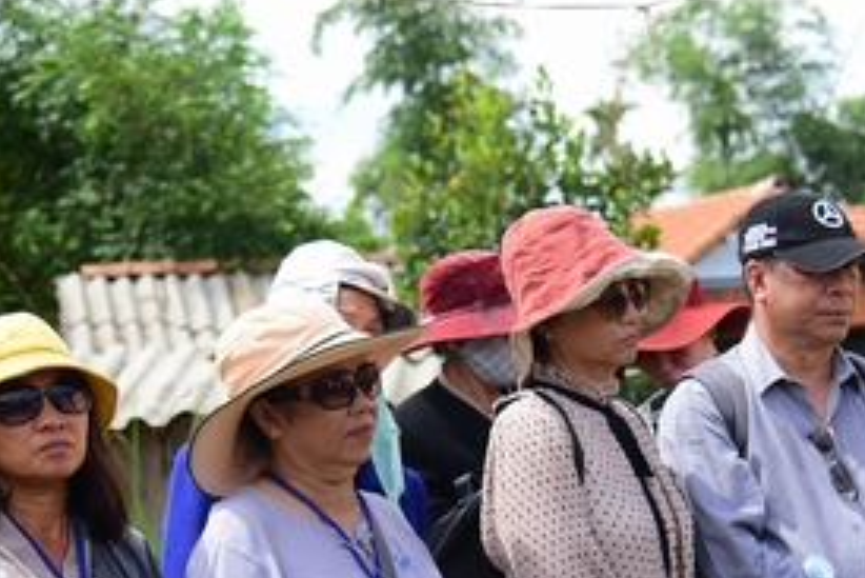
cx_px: 616
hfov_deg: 18.7
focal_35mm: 109
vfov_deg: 12.4
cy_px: 619
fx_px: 2620
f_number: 4
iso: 320
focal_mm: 46
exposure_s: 1/1000
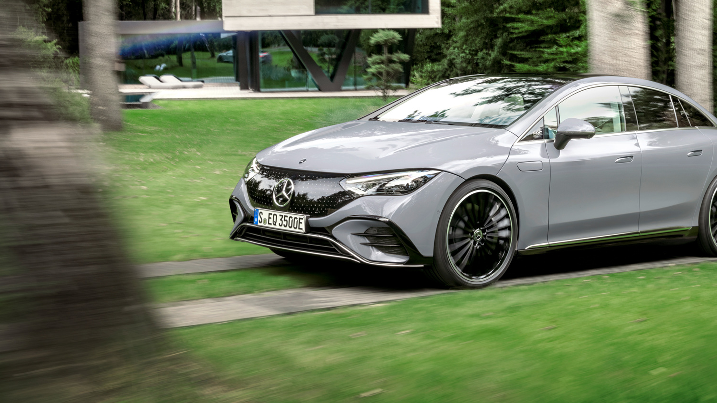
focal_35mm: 60
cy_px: 122
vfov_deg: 20.0
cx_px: 439
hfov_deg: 34.7
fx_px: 1141
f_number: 22
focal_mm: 45
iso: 100
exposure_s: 2
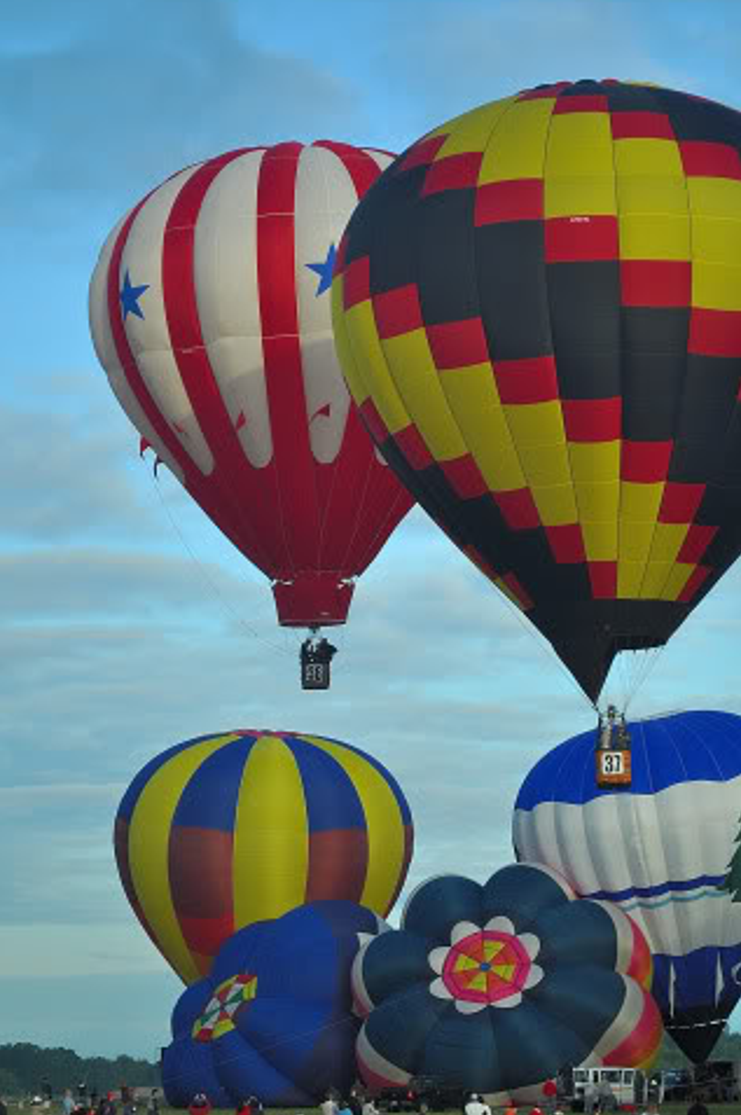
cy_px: 489
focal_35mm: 111
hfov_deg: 12.3
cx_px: 473
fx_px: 3424
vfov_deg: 18.5
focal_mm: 55
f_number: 5.6
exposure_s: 1/100
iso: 200
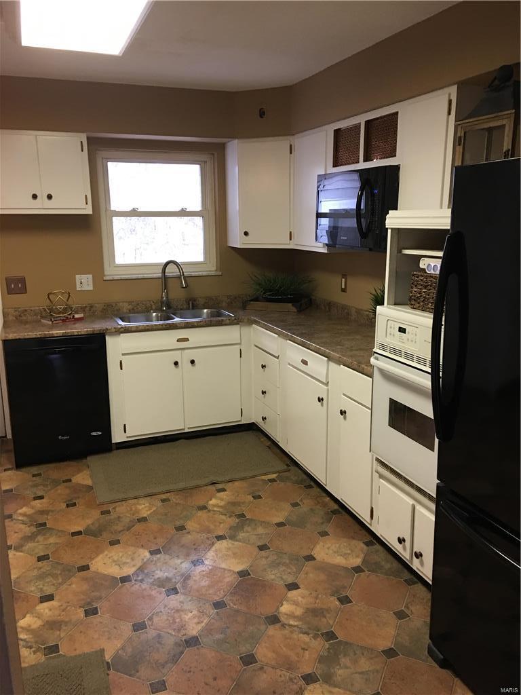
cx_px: 260
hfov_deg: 48.2
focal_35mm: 29
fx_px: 582
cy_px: 348
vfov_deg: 61.7
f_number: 2.2
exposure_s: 1/15
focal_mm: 4.15
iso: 80
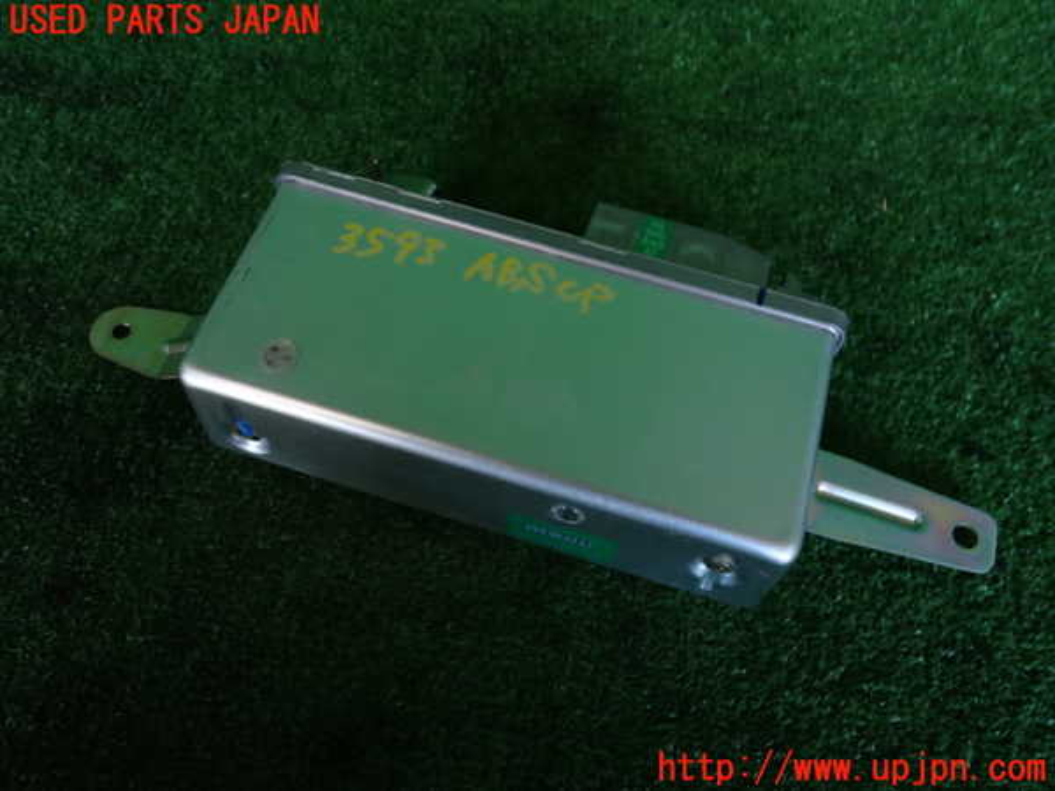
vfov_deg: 46.8
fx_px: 914
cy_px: 396
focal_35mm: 30
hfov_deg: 60.0
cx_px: 528
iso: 125
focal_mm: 5.4
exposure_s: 1/60
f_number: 2.3
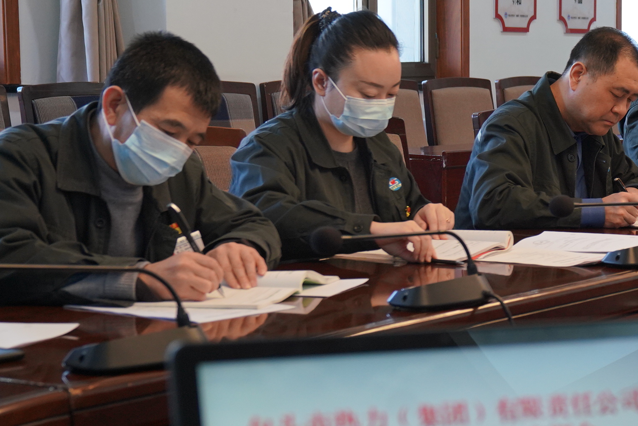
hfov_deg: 18.2
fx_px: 1878
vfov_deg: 12.9
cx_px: 793
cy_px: 263
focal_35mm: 106
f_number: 4
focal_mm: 40
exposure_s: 1/160
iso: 1250
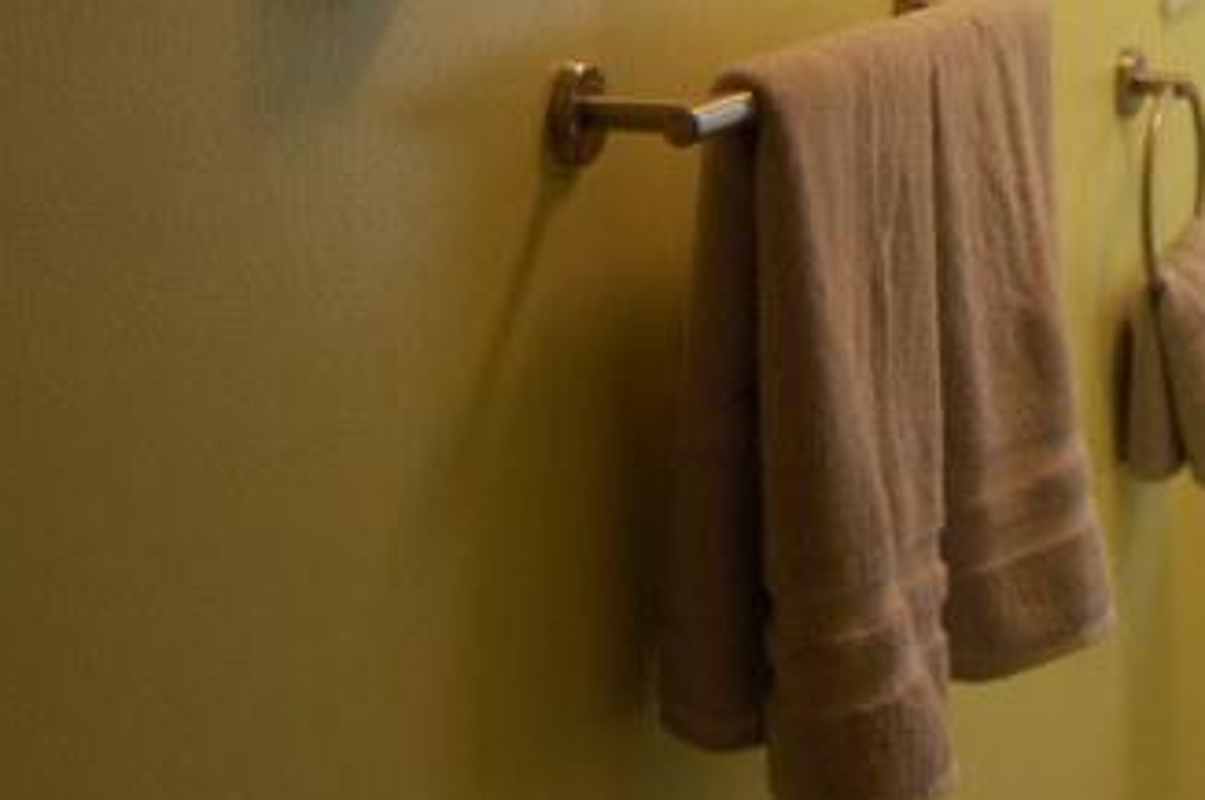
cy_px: -131
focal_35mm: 111
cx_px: 1421
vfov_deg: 12.1
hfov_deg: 17.6
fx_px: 3710
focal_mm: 22
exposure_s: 1/80
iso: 400
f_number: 4.5
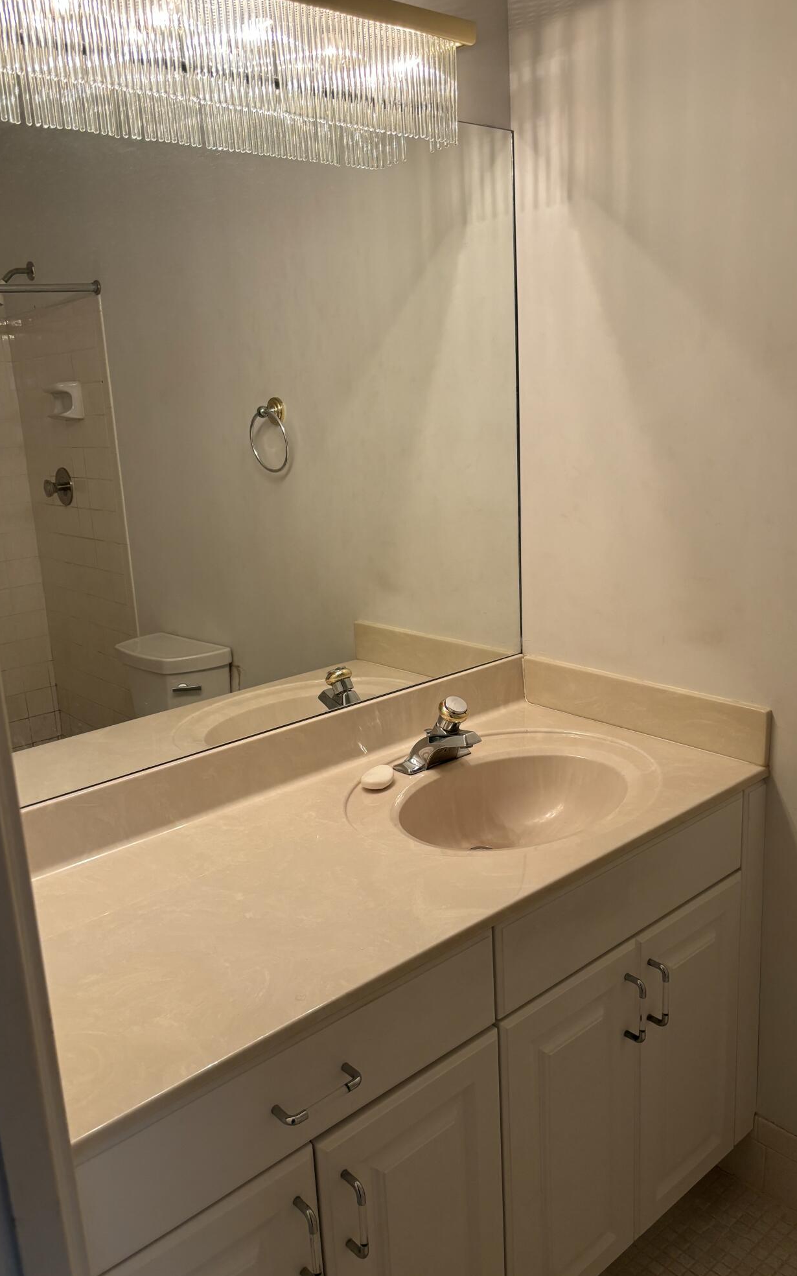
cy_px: 636
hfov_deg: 44.5
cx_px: 387
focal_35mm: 28
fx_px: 973
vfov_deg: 66.5
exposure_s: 1/120
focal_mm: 5.96
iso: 100
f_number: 1.6
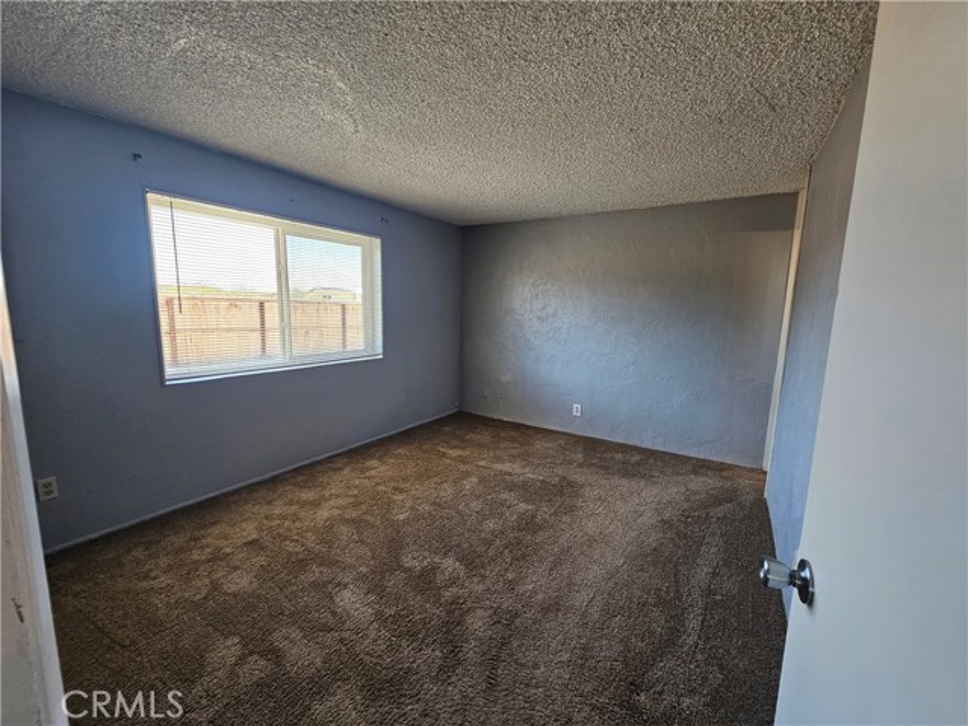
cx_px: 484
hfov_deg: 106.2
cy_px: 363
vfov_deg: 89.9
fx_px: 364
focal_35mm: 13
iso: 125
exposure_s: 1/77.4
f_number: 2.2
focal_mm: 2.2
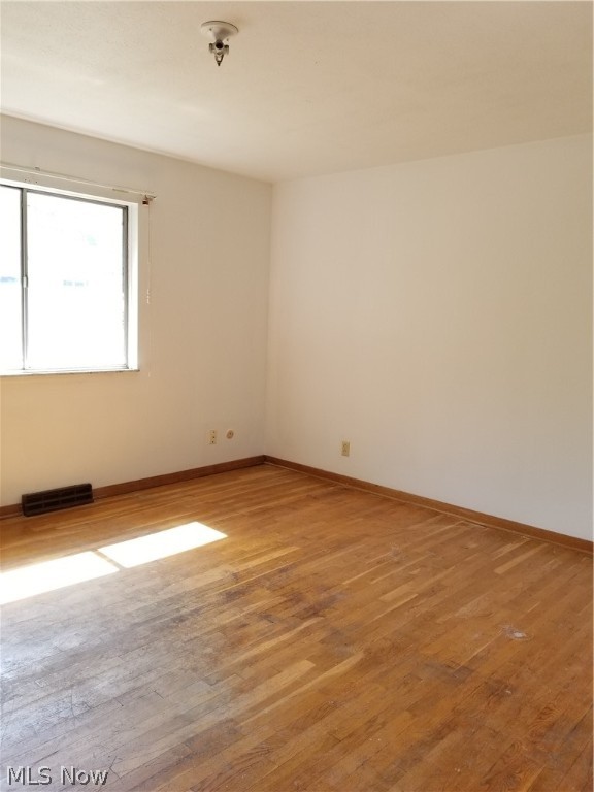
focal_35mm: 26
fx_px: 595
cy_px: 396
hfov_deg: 53.1
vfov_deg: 67.3
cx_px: 297
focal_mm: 4.25
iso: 80
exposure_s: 1/120
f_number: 1.7
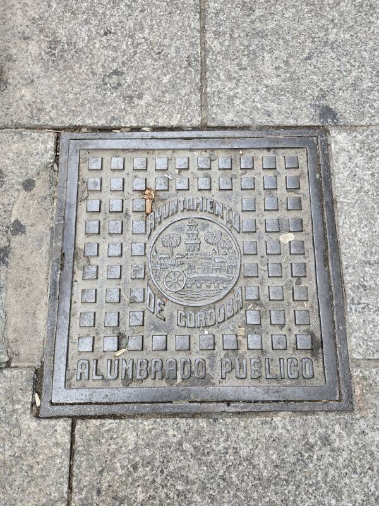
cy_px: 253
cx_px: 190
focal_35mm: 23
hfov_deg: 58.9
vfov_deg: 73.9
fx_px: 336
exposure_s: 1/120
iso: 80
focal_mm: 5.54
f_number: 1.8
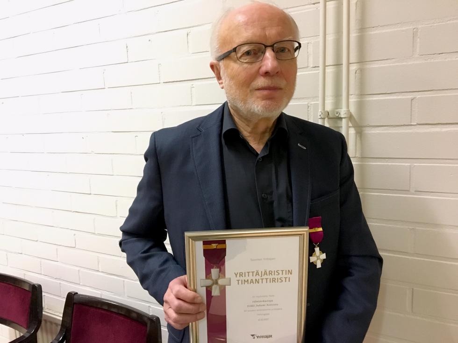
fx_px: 384
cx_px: 229
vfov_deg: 48.2
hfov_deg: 61.7
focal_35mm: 29
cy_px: 172
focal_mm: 4.15
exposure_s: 1/17
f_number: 2.2
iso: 250
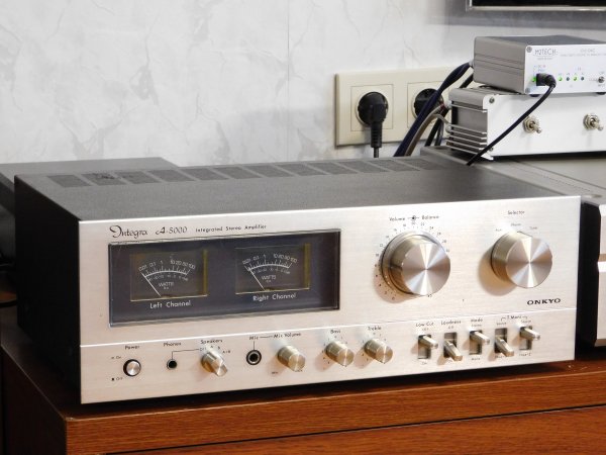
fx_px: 1733
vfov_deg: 14.9
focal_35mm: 99
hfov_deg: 19.8
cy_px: 228
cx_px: 303
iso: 800
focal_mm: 17.6
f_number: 4.6
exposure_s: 1/30
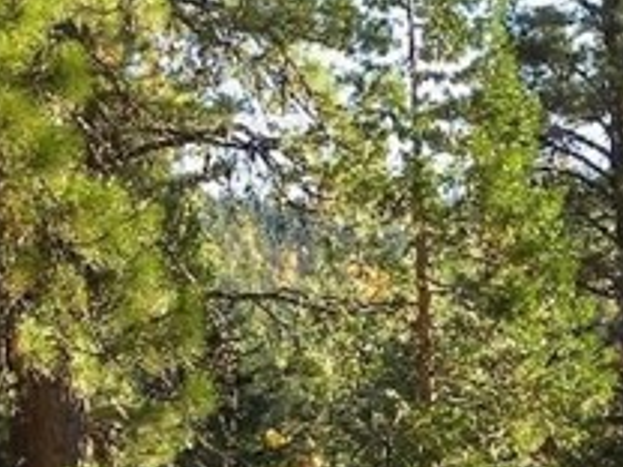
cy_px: 416
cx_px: 395
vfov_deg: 18.2
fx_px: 1440
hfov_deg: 24.3
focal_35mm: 80
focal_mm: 4.6
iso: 64
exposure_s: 1/113
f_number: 3.5
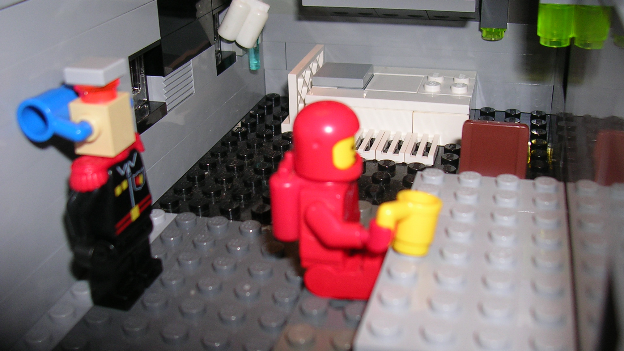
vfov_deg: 28.3
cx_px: 316
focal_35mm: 42
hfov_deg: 48.4
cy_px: 164
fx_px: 695
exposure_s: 1/60.1
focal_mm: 5.8
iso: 50
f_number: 2.8
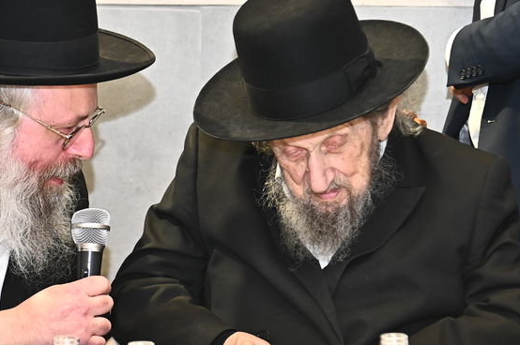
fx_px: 2554
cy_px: 75
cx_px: 287
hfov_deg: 11.6
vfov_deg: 7.7
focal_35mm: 177
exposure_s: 1/200
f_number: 3.5
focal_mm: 70
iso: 2000
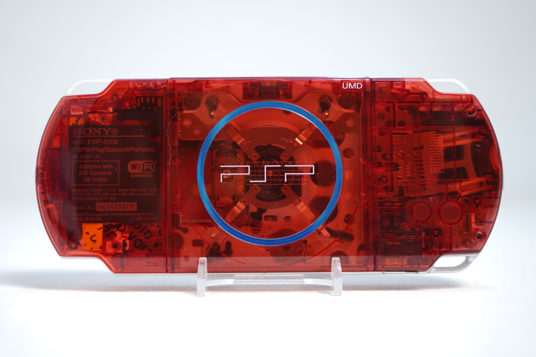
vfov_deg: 26.0
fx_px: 774
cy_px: 178
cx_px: 268
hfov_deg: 38.2
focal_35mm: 52
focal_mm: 52
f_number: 5.6
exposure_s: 1/4
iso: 64
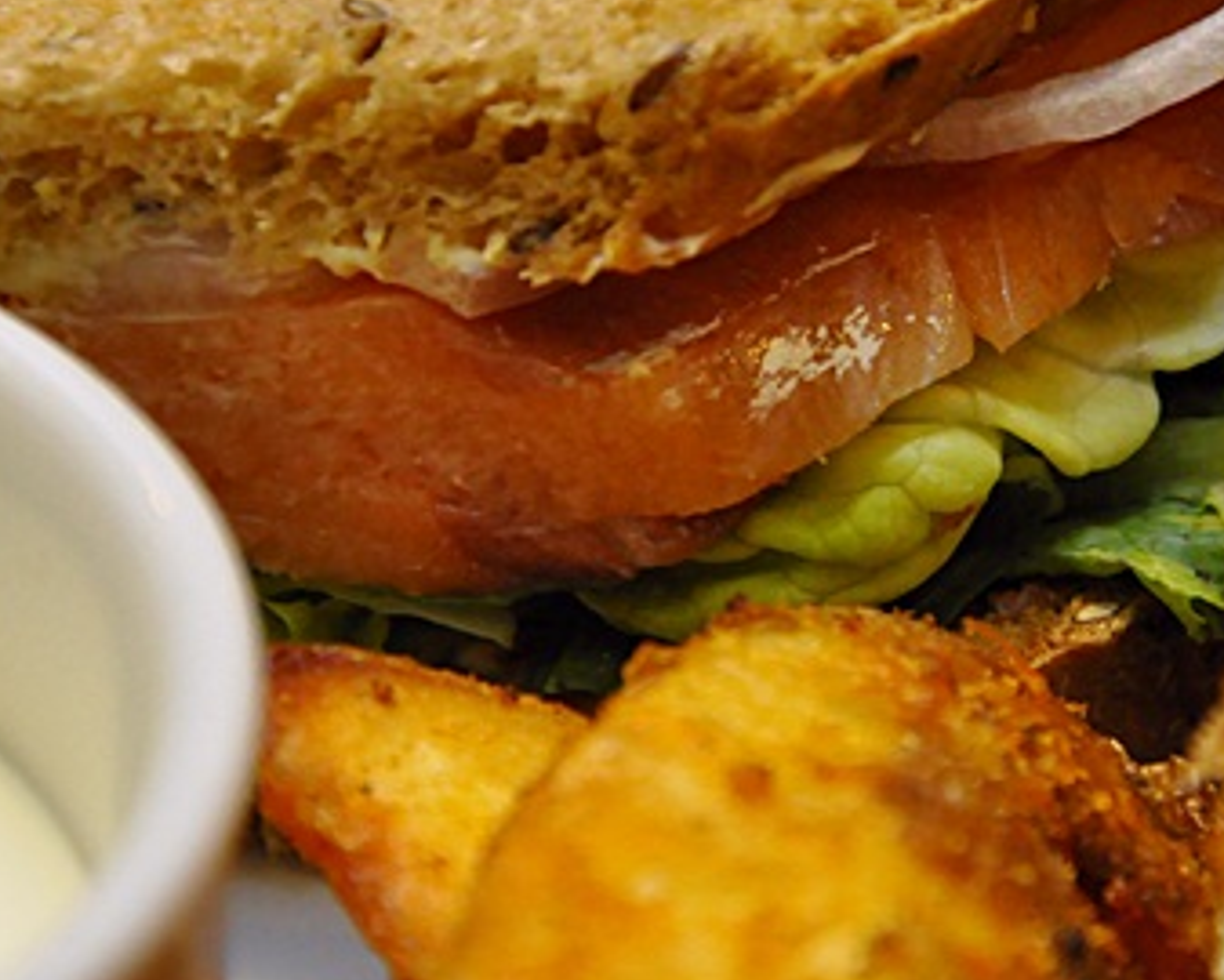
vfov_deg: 5.4
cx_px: 672
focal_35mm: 285
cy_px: 377
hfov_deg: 6.8
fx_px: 10327
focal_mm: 105
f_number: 5.6
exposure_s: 1/60
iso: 2000
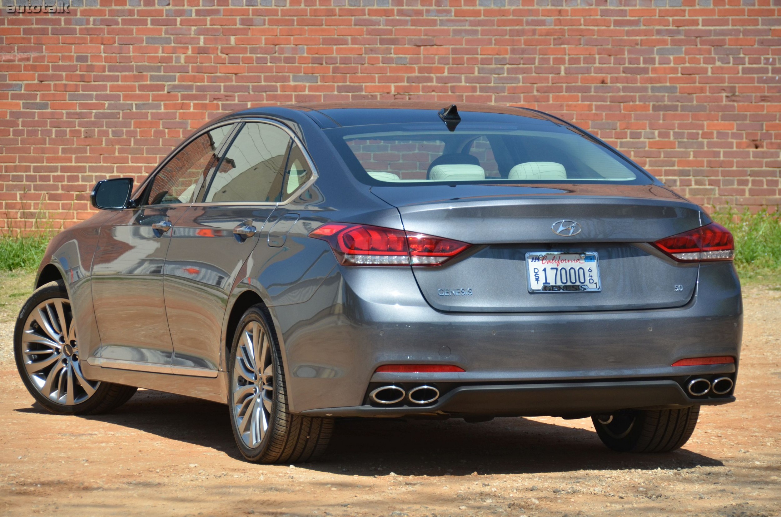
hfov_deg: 11.4
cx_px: 390
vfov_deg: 7.6
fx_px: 3897
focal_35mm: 180
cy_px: 258
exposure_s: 1/1600
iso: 400
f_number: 6.3
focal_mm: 120
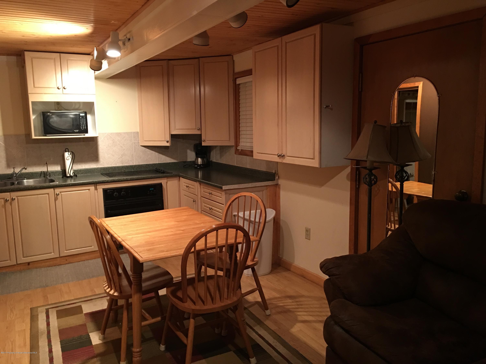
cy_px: 182
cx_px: 243
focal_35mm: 29
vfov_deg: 48.2
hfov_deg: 61.7
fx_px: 407
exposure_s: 1/8
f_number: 2.2
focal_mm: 4.15
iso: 80
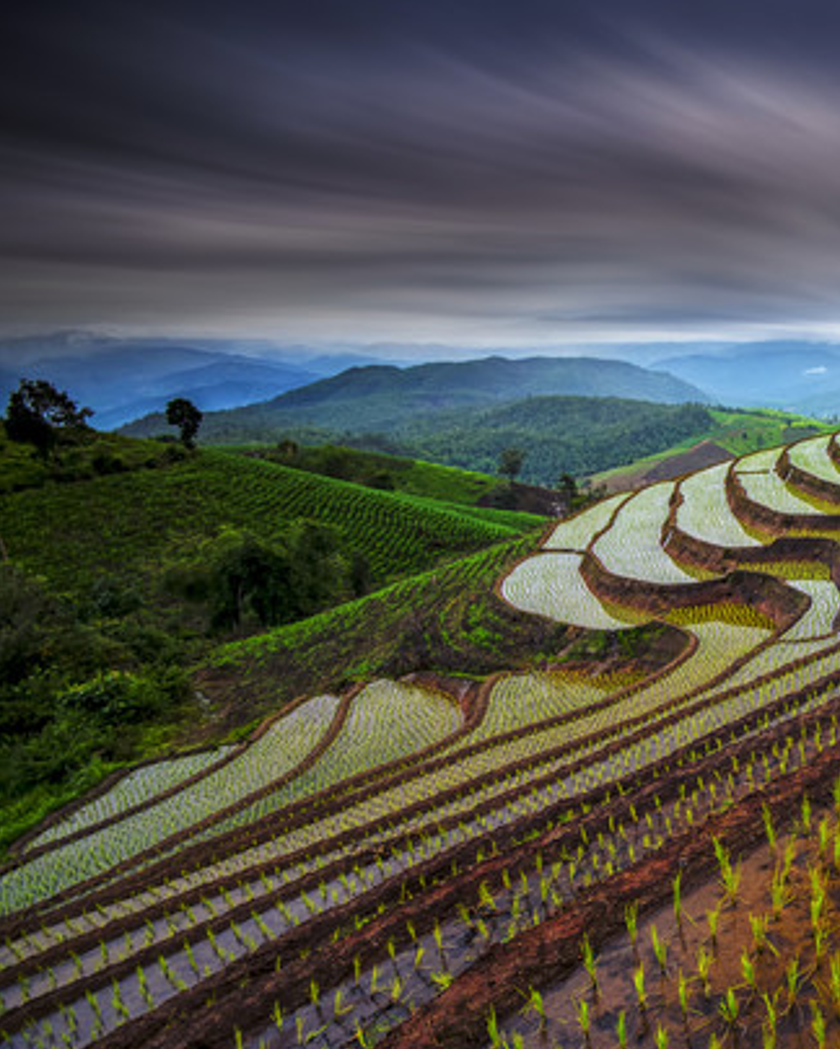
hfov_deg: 41.1
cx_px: 970
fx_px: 808
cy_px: 594
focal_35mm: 26
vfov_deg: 65.8
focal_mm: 10
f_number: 10
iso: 200
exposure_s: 2.5
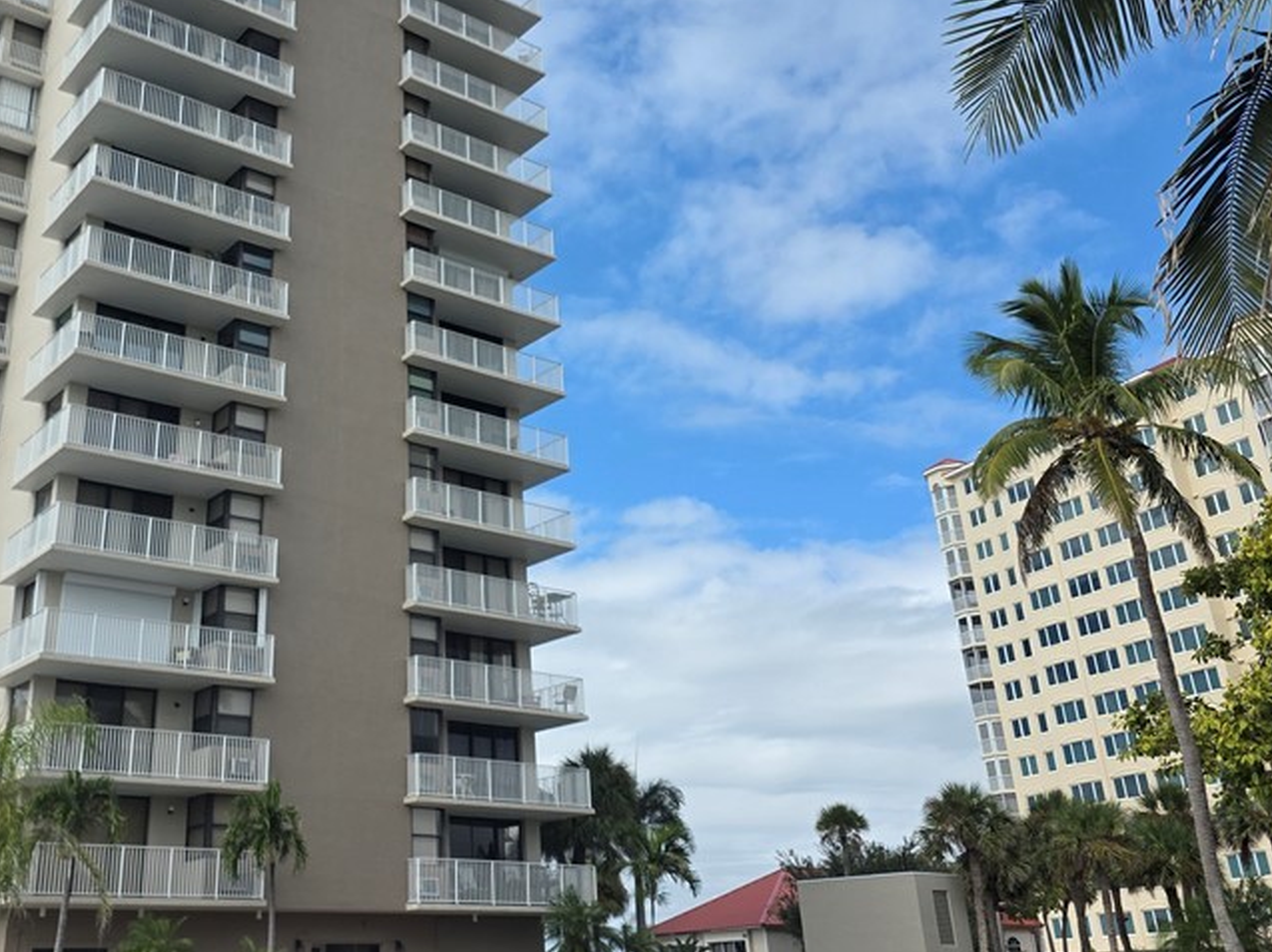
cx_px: 439
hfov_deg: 49.4
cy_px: 331
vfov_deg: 38.3
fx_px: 1359
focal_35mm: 37
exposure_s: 1/6574
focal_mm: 6.3
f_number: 1.7
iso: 80
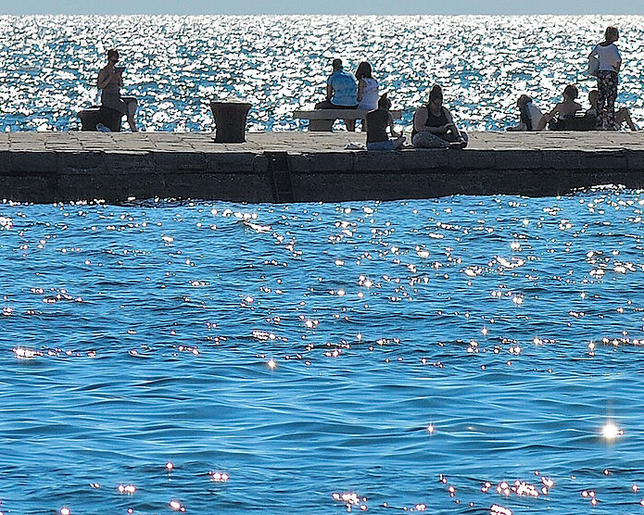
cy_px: 472
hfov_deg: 1.9
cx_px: 702
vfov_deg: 1.5
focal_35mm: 1020
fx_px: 19441
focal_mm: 210
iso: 200
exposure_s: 1/3200
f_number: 7.1
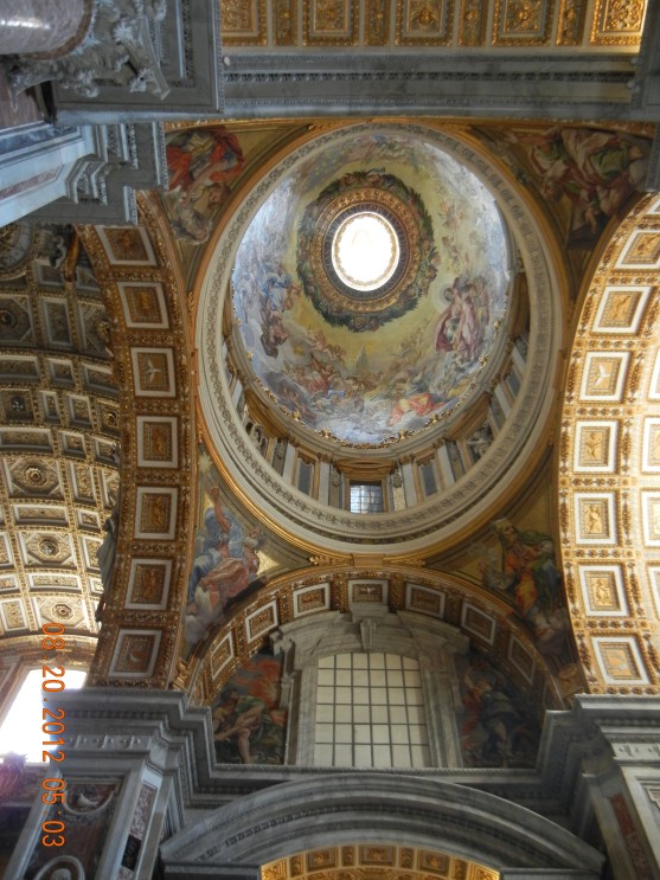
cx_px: 323
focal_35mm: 31
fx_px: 788
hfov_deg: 45.4
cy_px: 448
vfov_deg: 58.4
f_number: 3.5
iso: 400
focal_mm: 5.4
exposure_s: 1/22.8
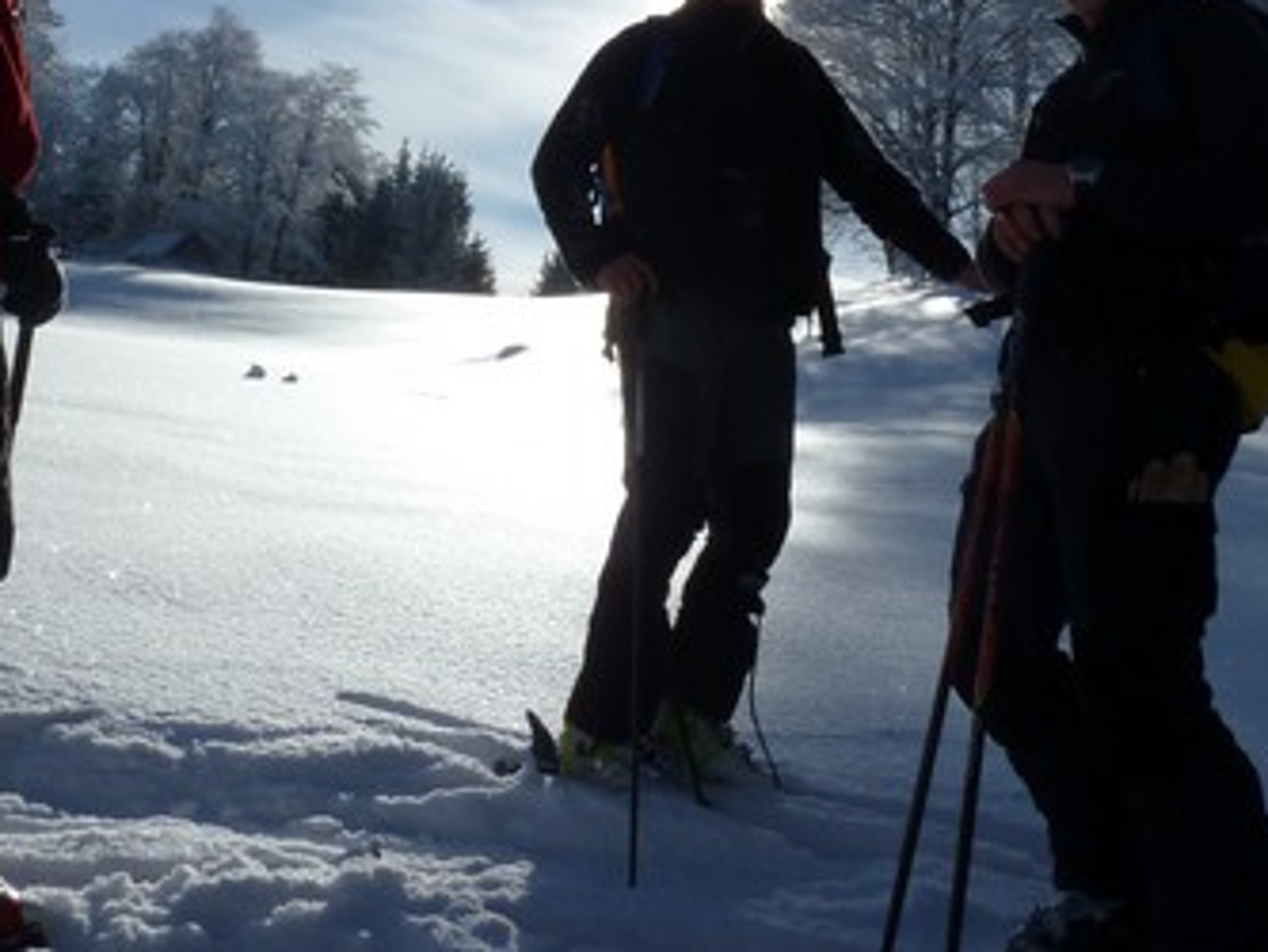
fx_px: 1759
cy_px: 46
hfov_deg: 39.5
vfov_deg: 28.7
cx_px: 510
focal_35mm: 48
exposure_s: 1/1300
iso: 80
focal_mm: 4.1
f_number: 5
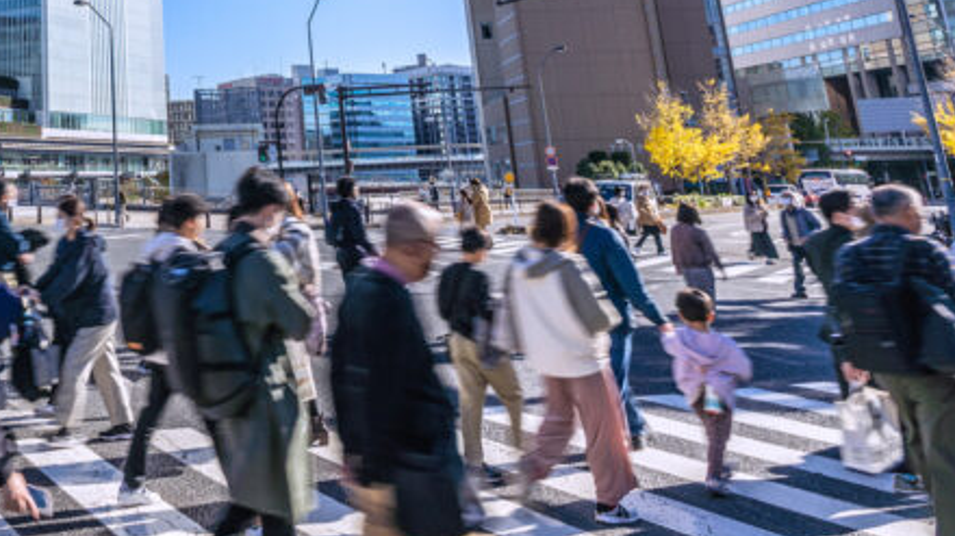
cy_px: -89
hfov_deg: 45.2
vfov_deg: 27.2
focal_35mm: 39
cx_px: 41
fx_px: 987
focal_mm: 16
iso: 100
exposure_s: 1/20
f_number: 6.3
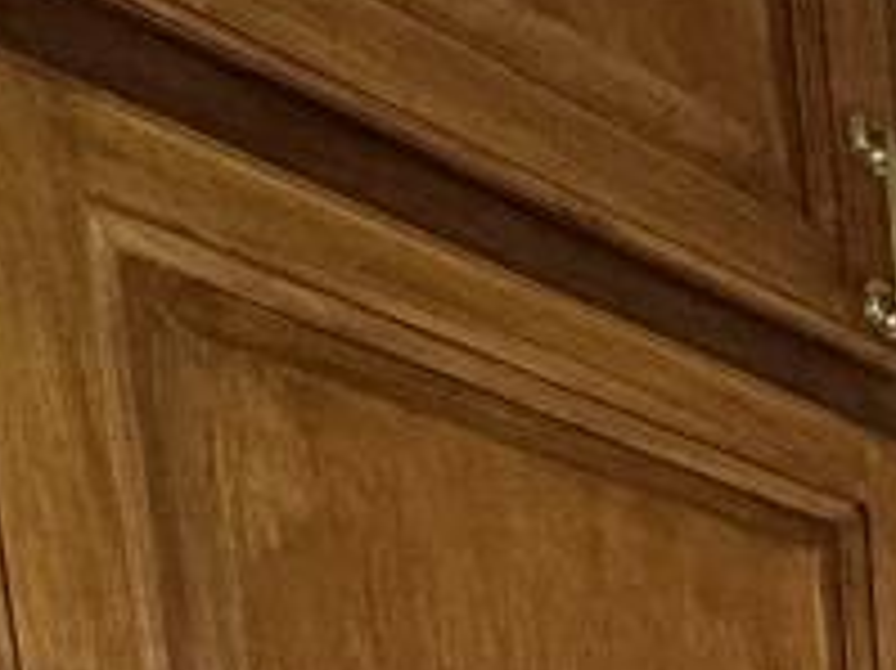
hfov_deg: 17.5
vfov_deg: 15.2
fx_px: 1863
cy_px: 1448
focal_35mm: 72
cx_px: 1873
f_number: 2.2
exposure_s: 1/60
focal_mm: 2.22
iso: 400
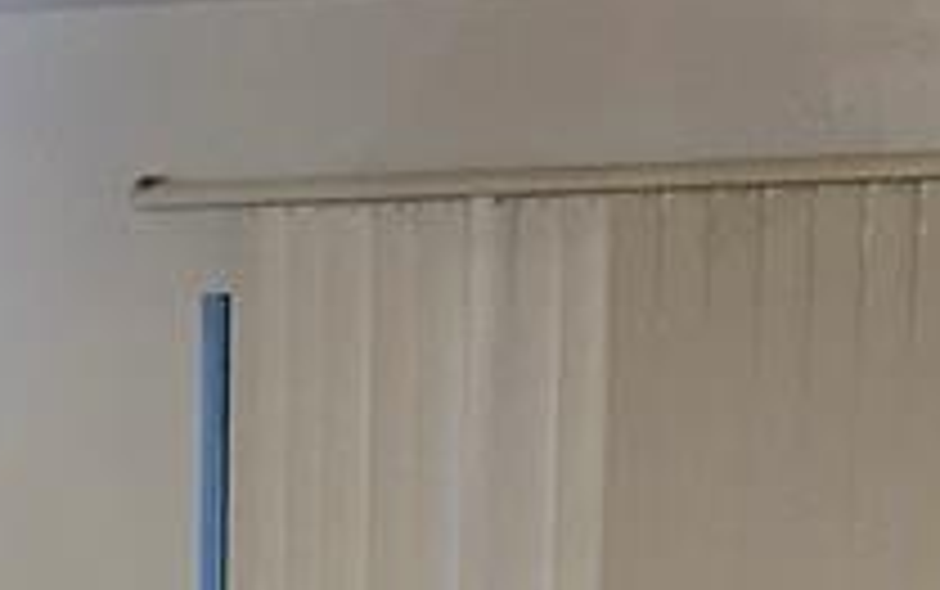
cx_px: 108
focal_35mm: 158
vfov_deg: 7.7
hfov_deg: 13.1
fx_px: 4051
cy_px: 1459
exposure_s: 1/60
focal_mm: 5.7
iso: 125
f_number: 1.5
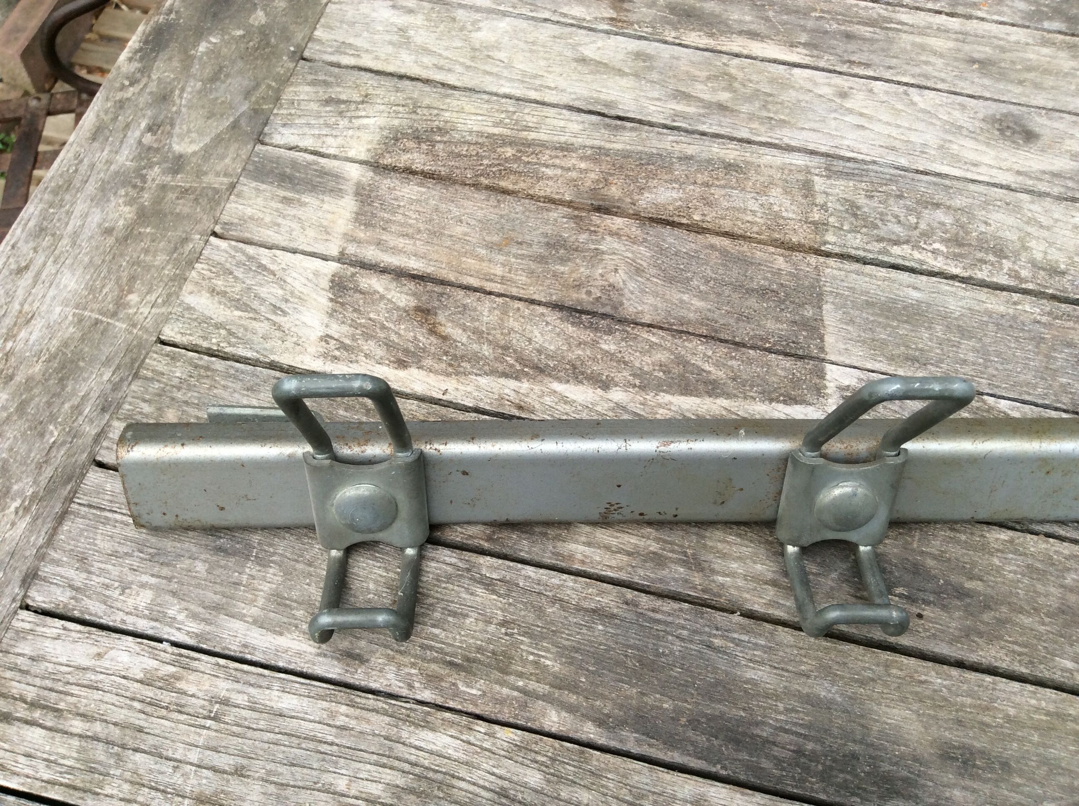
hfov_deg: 56.9
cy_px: 403
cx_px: 540
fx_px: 996
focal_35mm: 32
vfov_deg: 44.1
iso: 32
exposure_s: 1/608
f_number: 2.4
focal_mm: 3.3
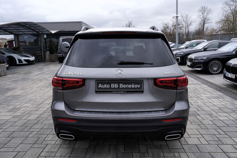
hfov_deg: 63.7
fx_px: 191
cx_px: 118
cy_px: 79
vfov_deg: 44.9
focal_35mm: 29
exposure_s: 1/200
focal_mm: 29
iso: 100
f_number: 7.1
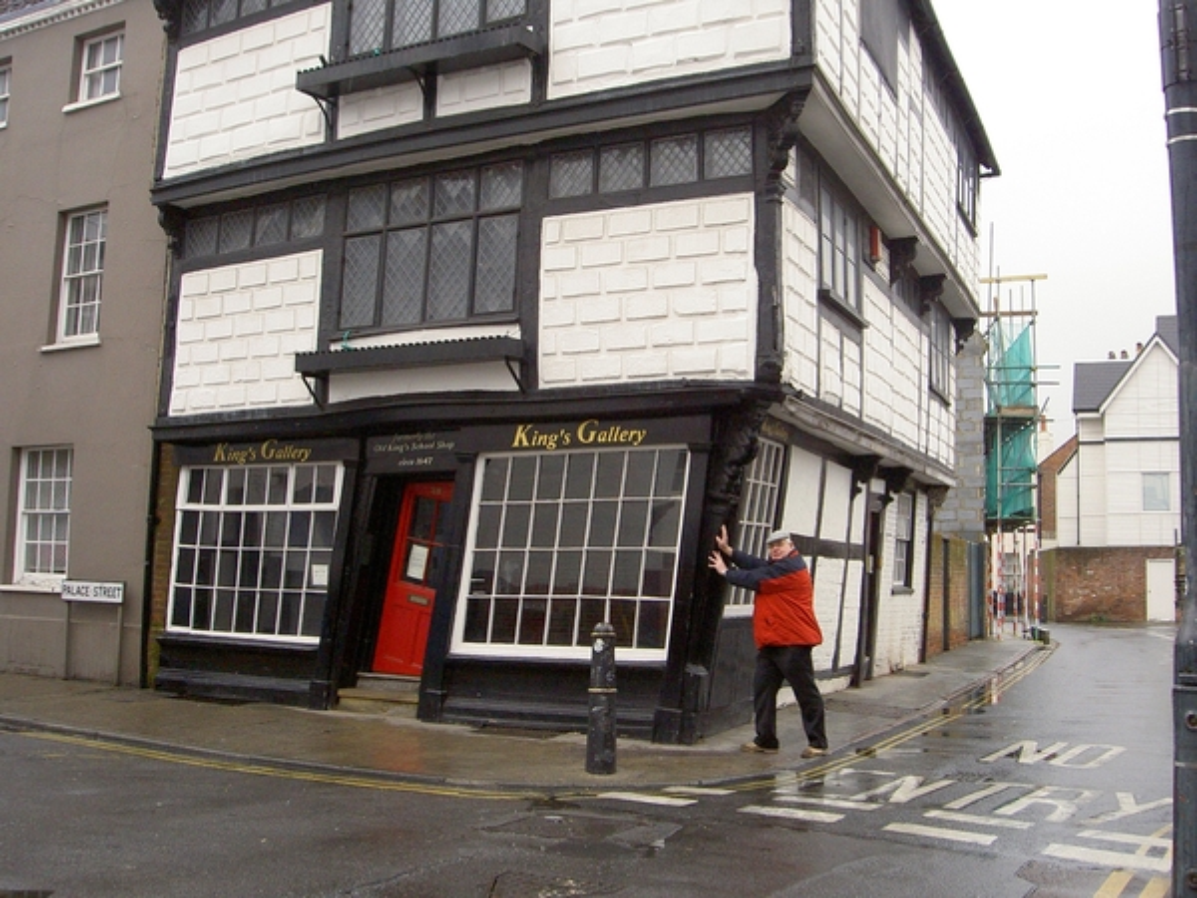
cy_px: 449
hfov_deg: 47.9
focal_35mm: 39
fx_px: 1349
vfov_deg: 36.8
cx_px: 598
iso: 200
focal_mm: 8
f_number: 4.7
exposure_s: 1/250
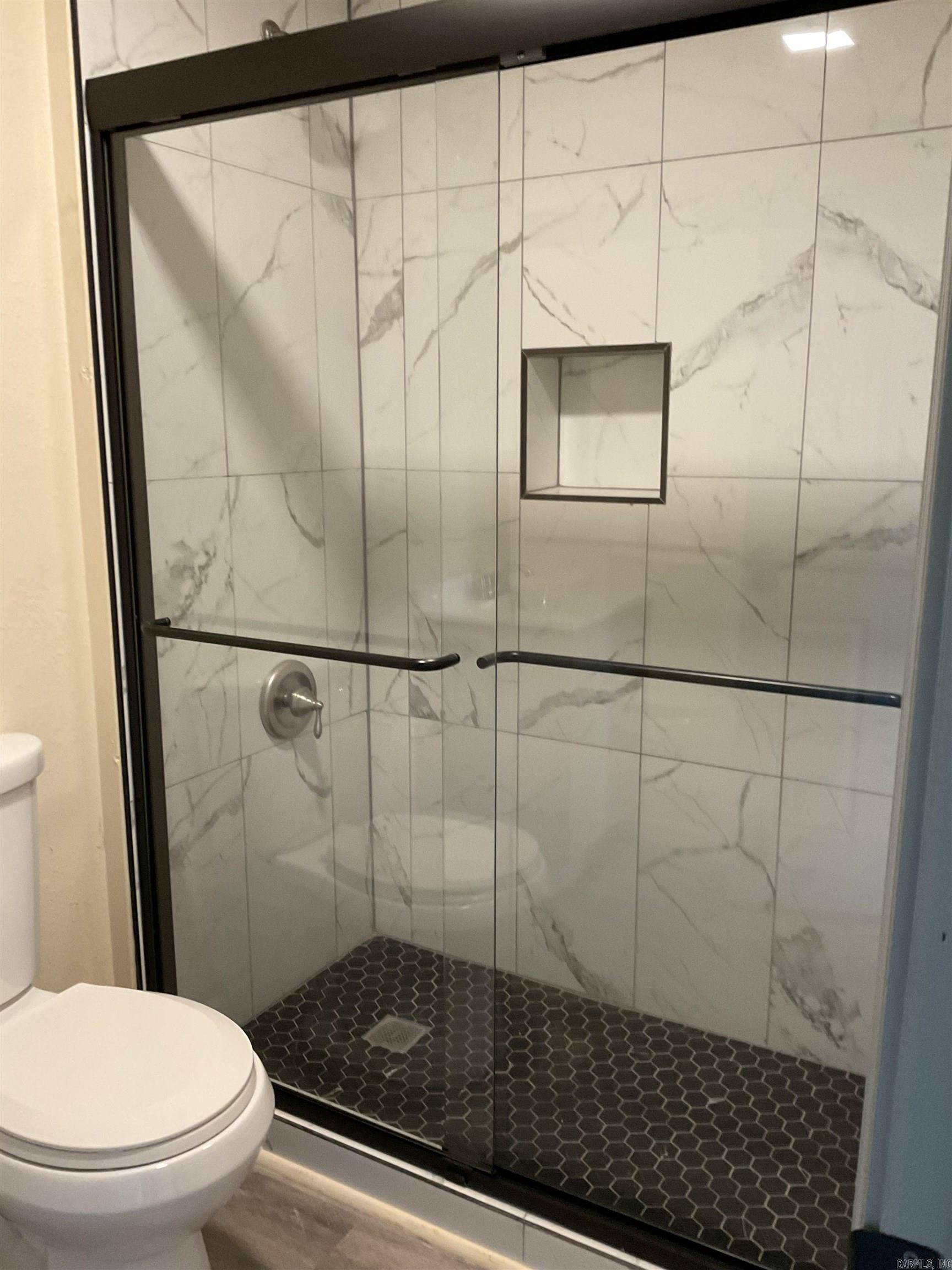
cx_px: 476
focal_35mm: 29
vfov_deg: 61.7
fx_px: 1063
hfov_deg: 48.2
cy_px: 635
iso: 200
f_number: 1.8
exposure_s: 1/60
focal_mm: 3
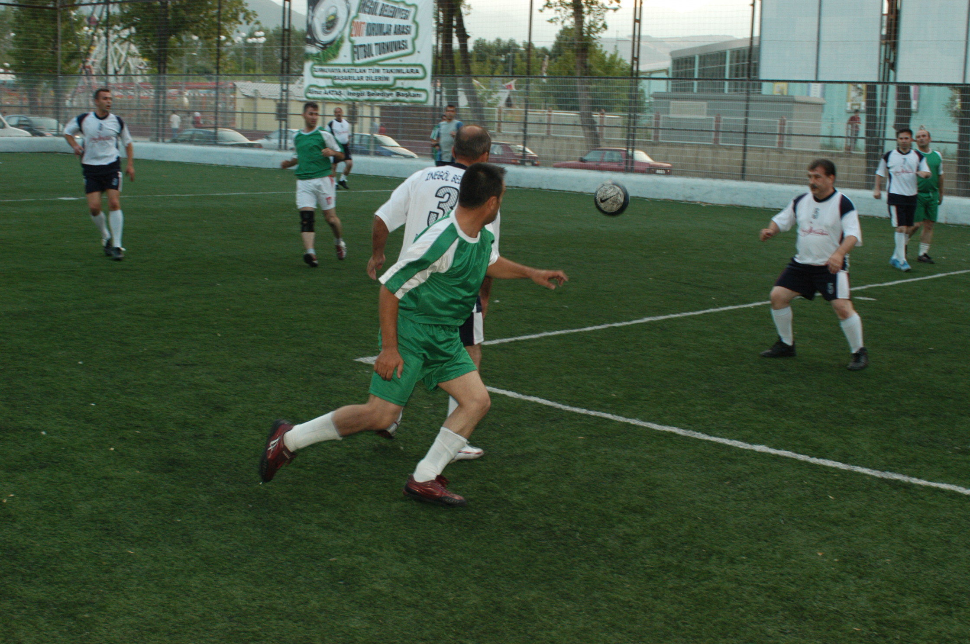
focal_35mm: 51
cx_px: 485
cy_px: 322
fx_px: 1373
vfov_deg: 26.4
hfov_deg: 38.9
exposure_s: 1/160
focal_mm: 34
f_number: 4.5
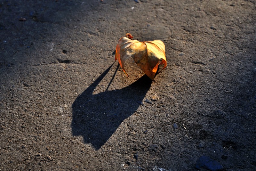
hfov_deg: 28.1
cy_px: 86
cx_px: 128
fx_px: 512
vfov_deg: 18.9
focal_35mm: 72
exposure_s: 1/250
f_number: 5
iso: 400
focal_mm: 48
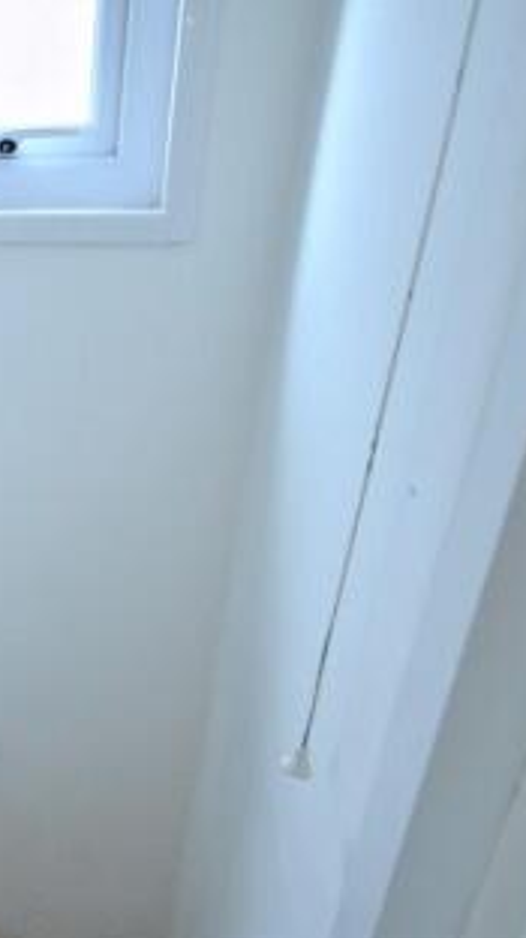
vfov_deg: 76.3
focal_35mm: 24
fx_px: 596
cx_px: -75
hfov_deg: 38.0
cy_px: 474
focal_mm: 10
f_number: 4
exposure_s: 1/60
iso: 640
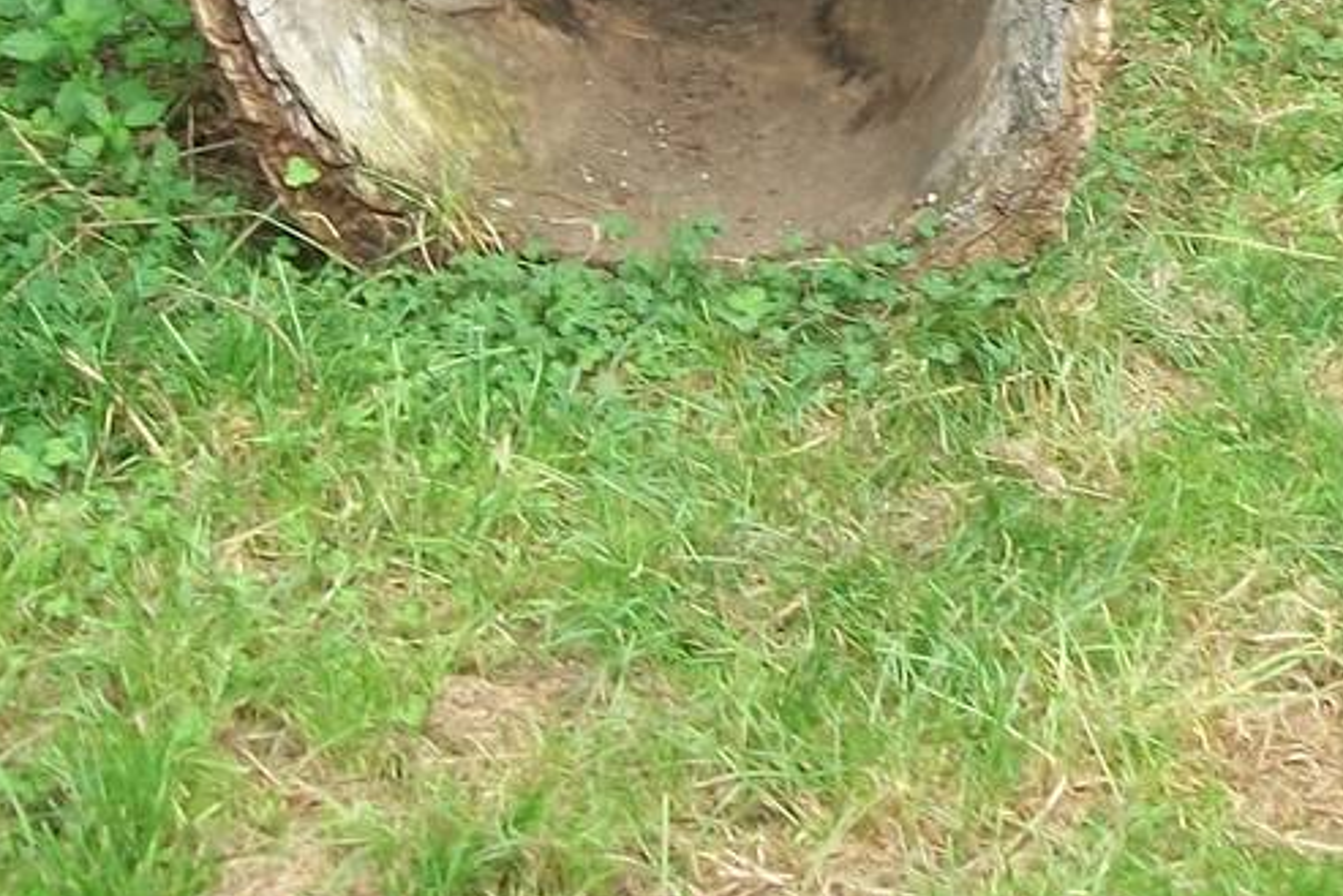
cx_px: 888
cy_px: -351
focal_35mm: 108
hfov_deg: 18.9
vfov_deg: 12.2
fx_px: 4030
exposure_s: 1/40
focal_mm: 5.7
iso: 80
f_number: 2.9
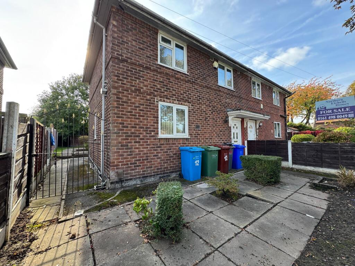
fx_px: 144
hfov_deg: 102.1
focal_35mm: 14
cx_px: 178
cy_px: 133
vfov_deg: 85.7
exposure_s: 1/139
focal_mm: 2.22
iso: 40
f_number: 2.2
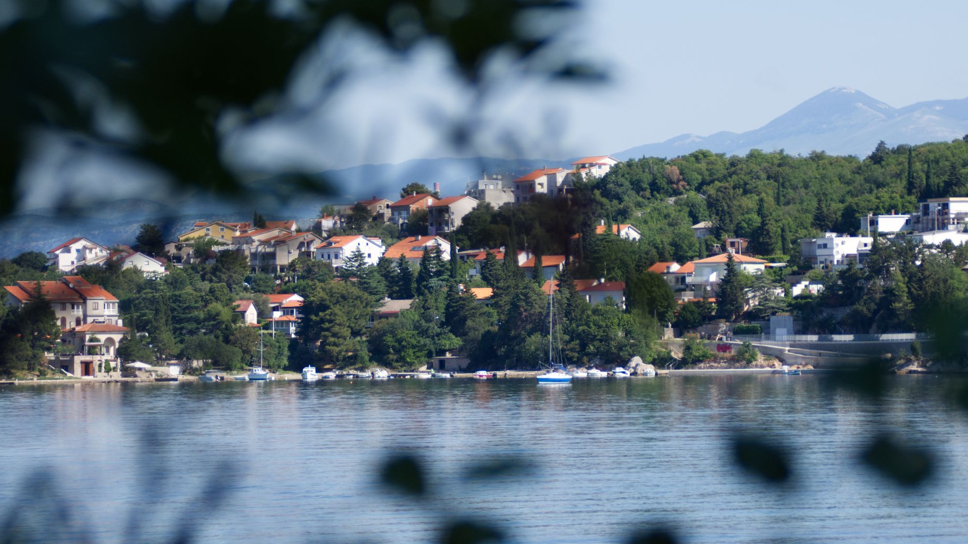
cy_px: 222
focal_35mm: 203
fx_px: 5210
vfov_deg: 6.0
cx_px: 494
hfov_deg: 10.6
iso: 100
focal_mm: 100
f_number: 5.6
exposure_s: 1/320
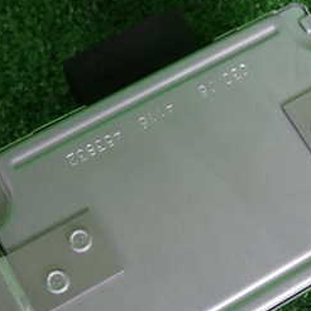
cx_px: 180
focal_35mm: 54
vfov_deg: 30.9
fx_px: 549
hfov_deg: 31.6
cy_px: 245
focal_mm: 4.5
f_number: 2
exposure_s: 1/50
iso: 200
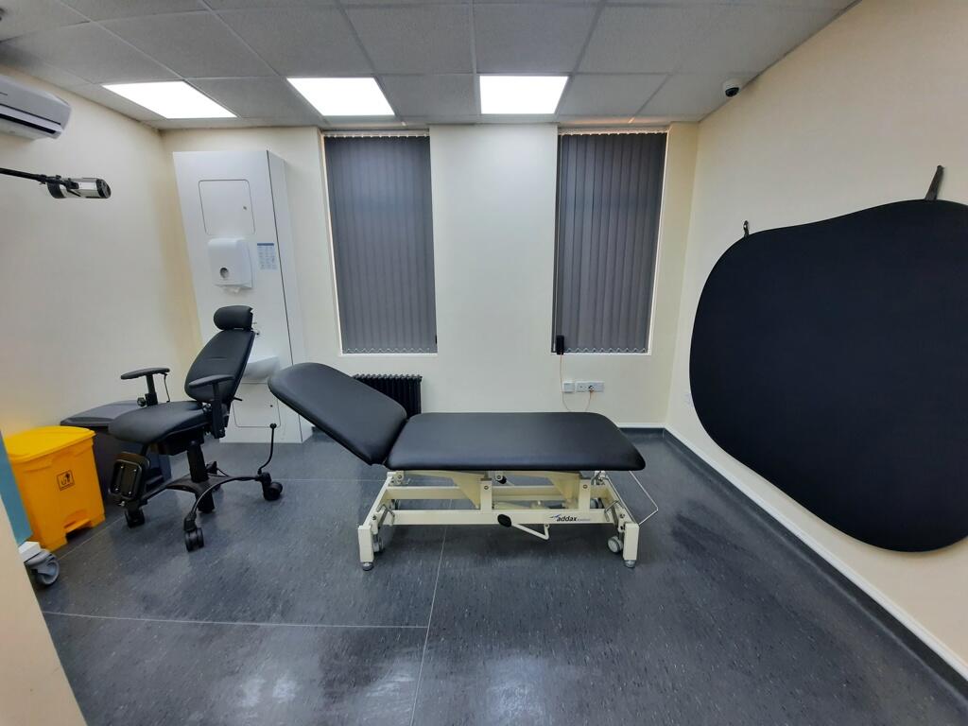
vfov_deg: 89.9
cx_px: 484
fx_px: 364
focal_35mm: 13
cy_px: 363
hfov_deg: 106.2
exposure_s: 1/50
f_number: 2.2
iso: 64
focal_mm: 1.74
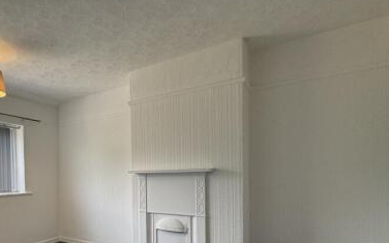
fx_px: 244
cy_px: 180
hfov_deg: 73.0
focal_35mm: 23
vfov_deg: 50.9
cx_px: 108
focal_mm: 2.22
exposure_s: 1/100
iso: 64
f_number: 2.2
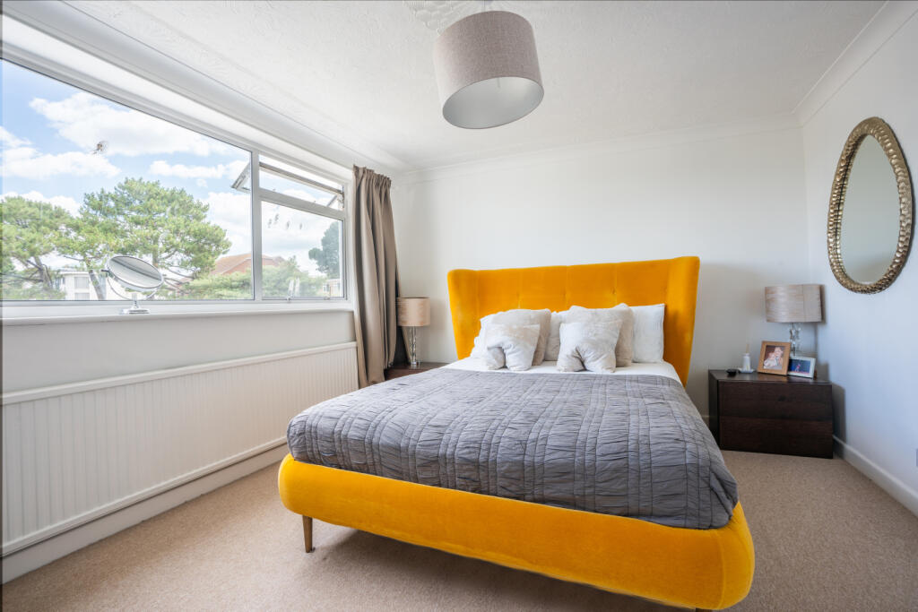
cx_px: 459
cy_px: 306
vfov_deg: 73.8
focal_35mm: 16
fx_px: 408
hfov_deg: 96.7
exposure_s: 1/60
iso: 200
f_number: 11
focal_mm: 16
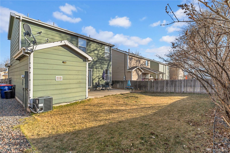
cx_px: 115
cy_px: 76
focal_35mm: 17
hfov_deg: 93.3
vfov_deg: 70.4
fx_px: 109
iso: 320
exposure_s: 1/800
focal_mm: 17
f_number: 8
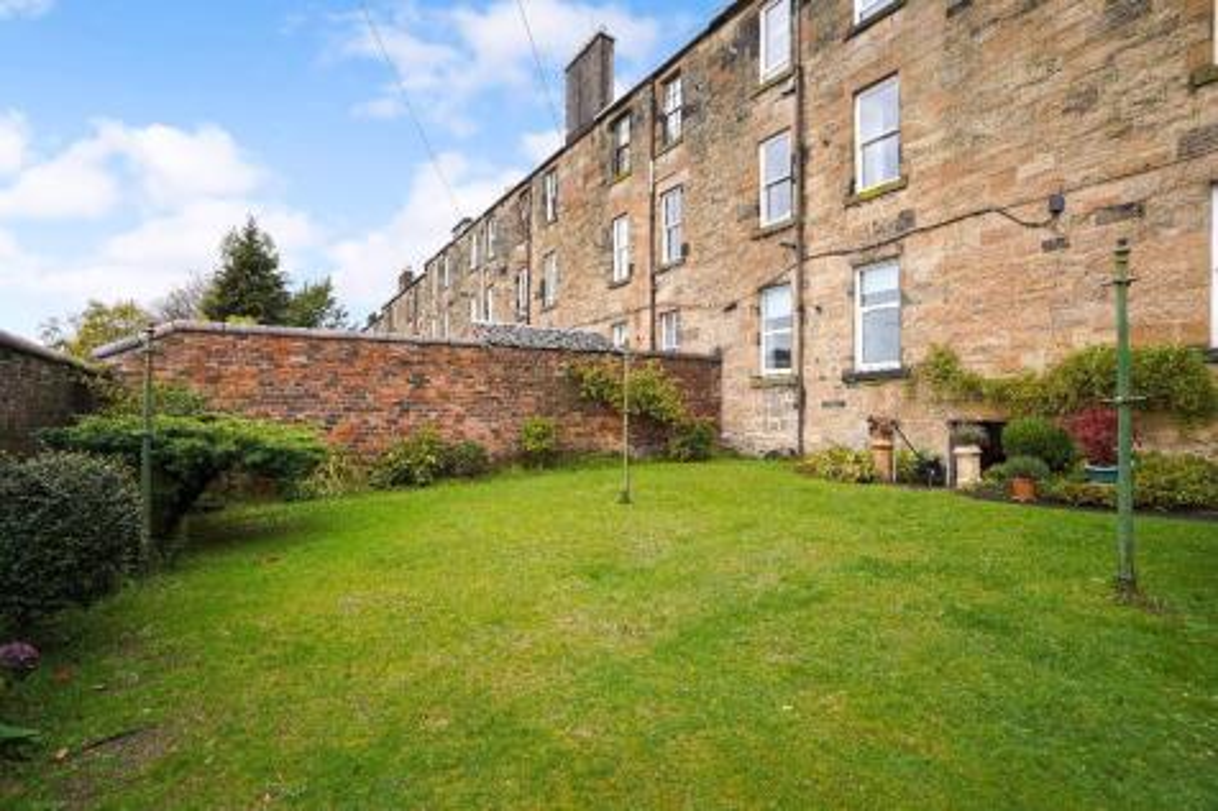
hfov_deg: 96.8
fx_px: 541
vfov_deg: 73.7
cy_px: 406
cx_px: 609
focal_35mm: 16
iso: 200
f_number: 8
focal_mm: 16
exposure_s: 1/100
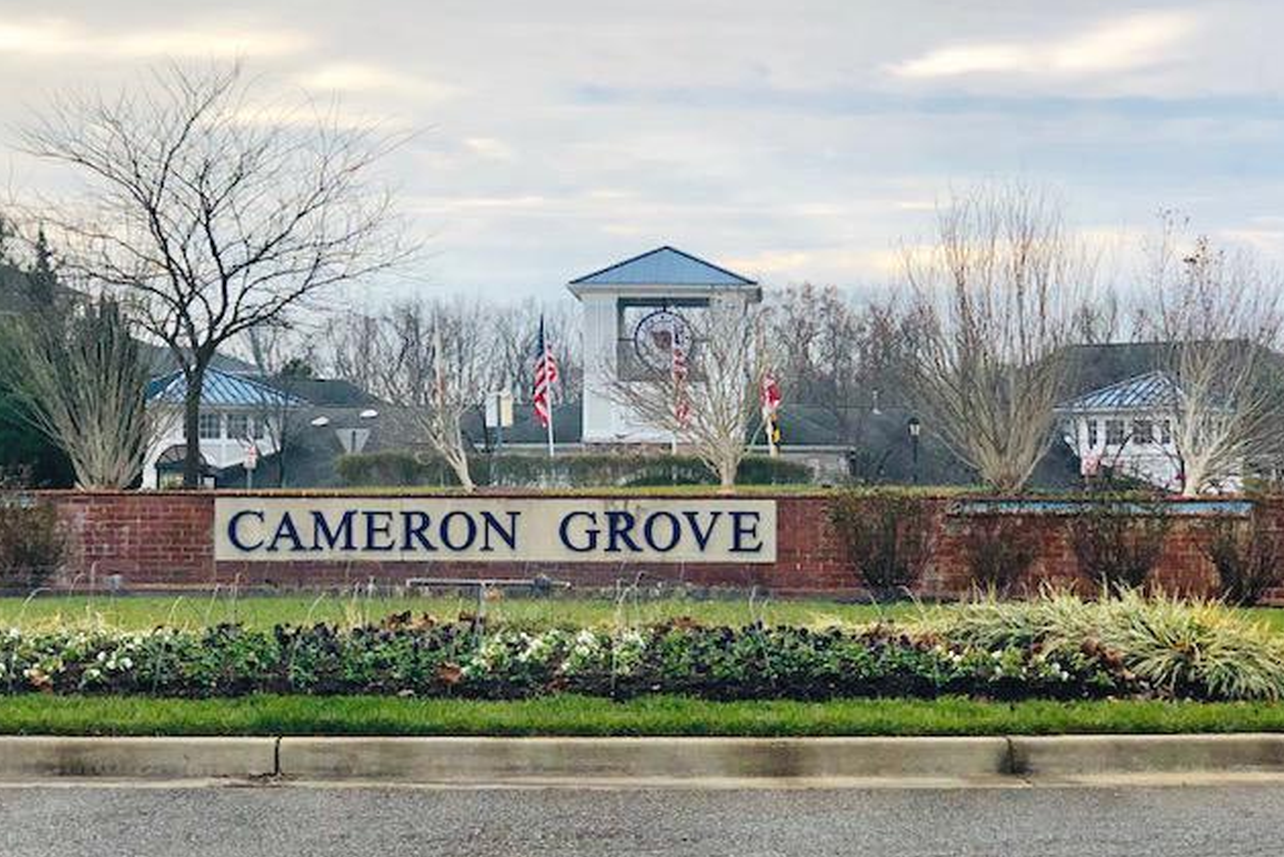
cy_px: 480
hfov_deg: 36.2
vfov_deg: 24.6
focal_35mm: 55
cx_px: 641
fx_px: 1962
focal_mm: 6
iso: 16
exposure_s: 1/827
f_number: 2.4
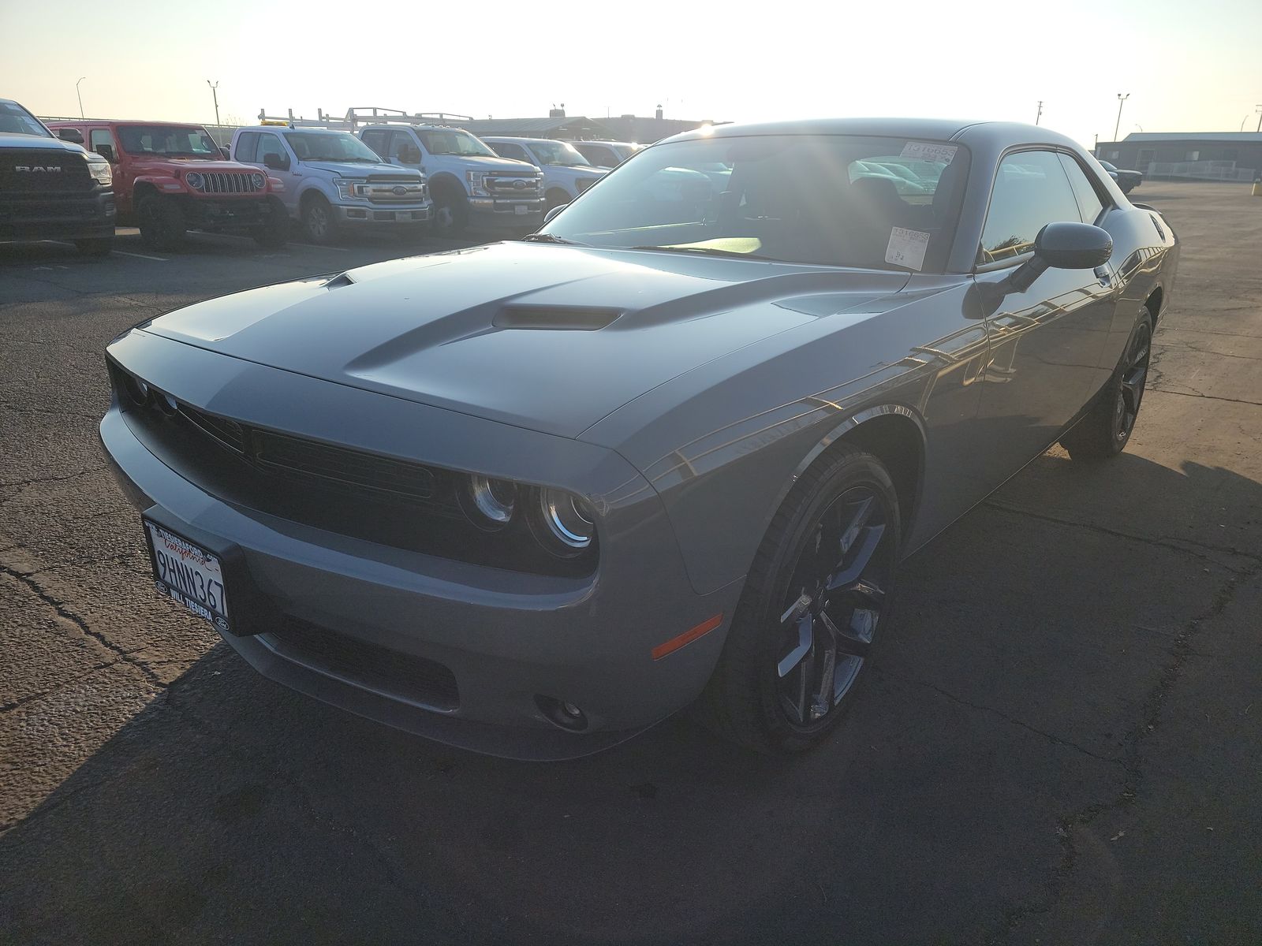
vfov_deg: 56.8
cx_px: 631
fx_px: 875
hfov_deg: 71.6
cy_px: 473
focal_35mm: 24
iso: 50
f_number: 1.8
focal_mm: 6.7
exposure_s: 1/805
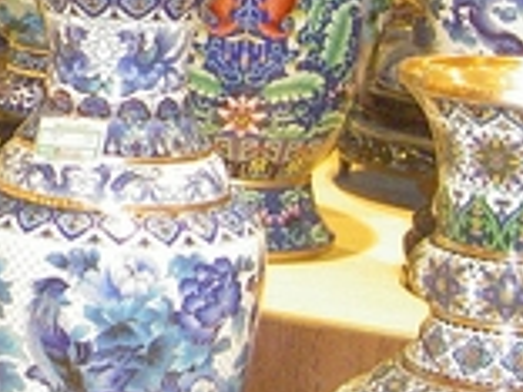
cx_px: -392
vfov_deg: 9.8
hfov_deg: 12.2
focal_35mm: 150
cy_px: -34
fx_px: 2266
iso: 400
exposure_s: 1/60
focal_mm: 8
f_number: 2.8
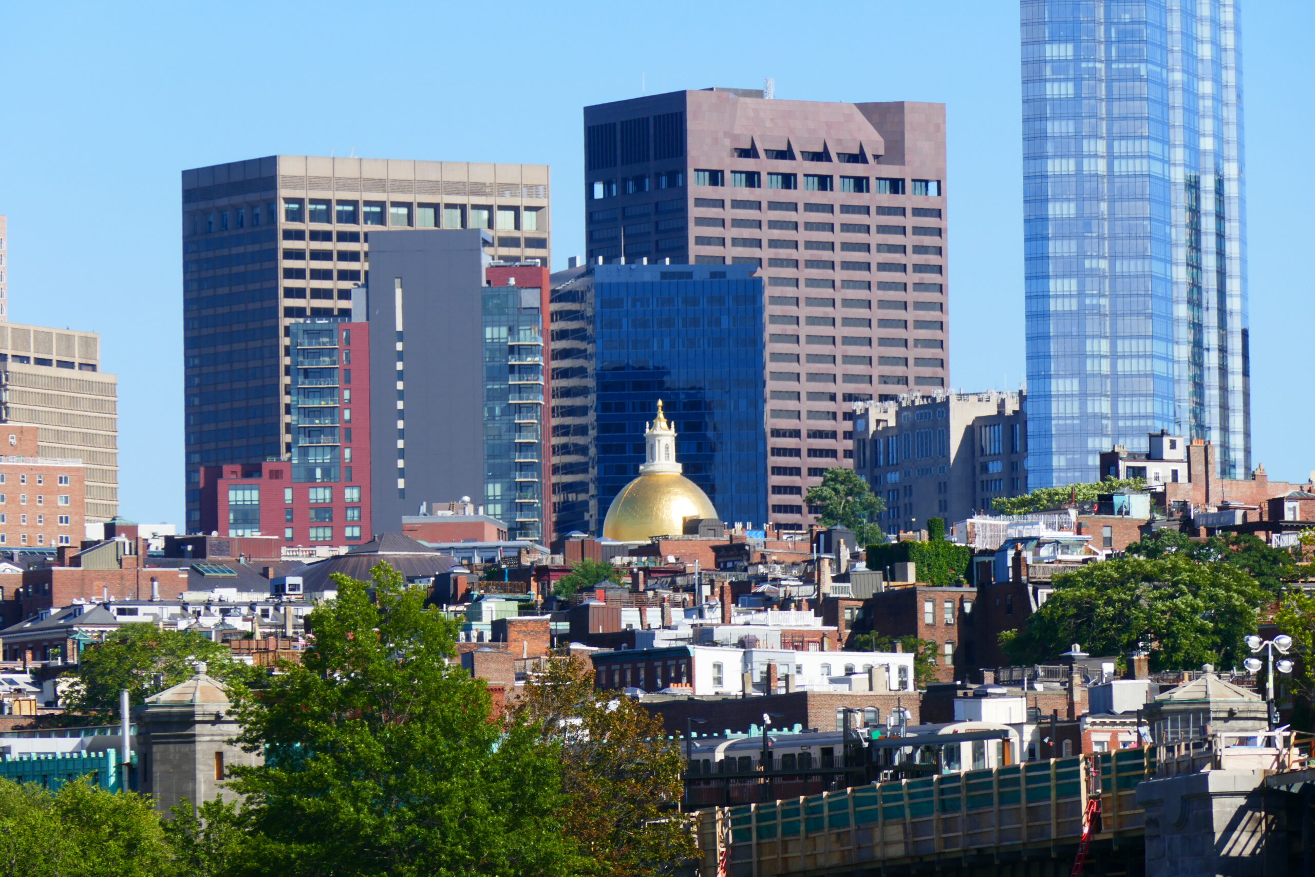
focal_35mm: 250
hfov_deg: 8.2
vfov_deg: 5.5
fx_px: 9132
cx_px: 658
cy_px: 438
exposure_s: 1/250
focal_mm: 91
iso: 125
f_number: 8
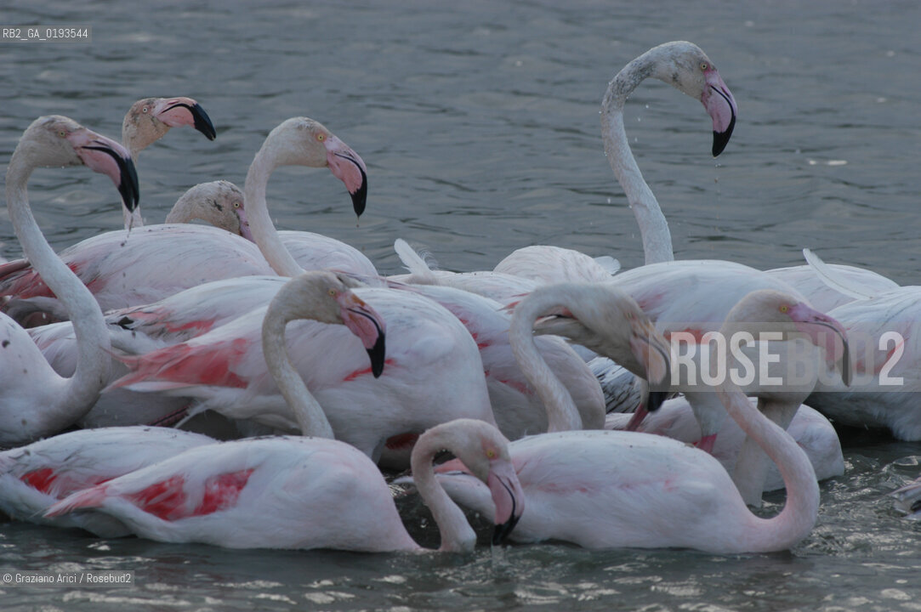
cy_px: 306
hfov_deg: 6.9
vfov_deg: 4.6
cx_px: 460
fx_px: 7668
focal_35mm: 300
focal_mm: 200
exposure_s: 1/250
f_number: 6.3
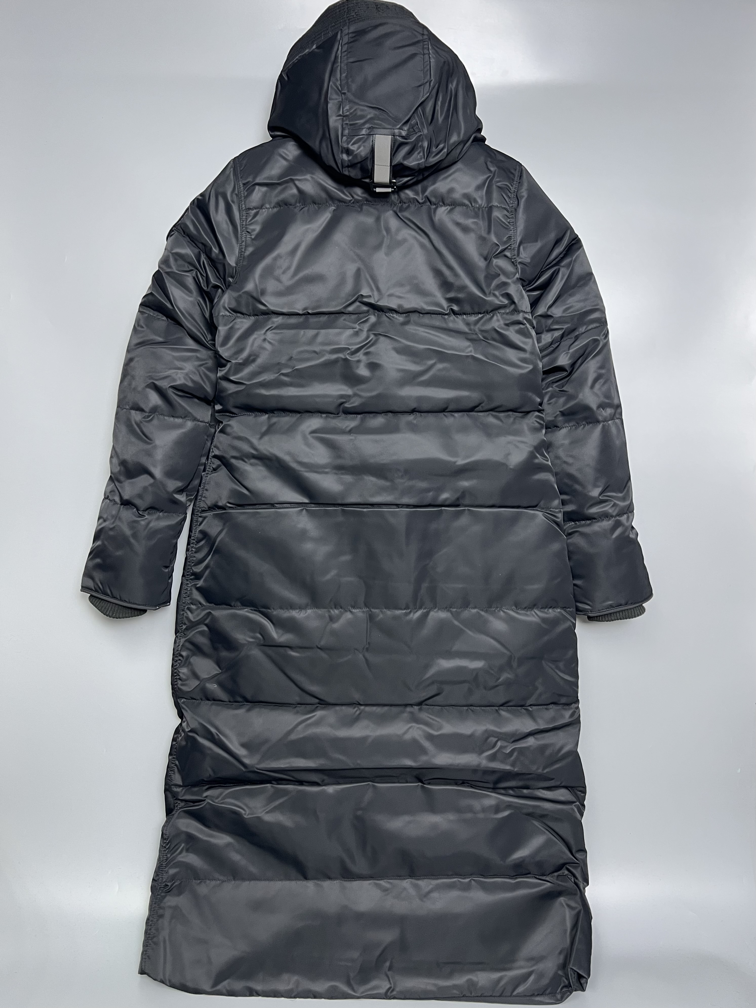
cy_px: 504
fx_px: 757
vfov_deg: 67.3
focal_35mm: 26
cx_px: 378
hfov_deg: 53.1
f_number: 1.5
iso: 125
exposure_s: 1/50
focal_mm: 5.7
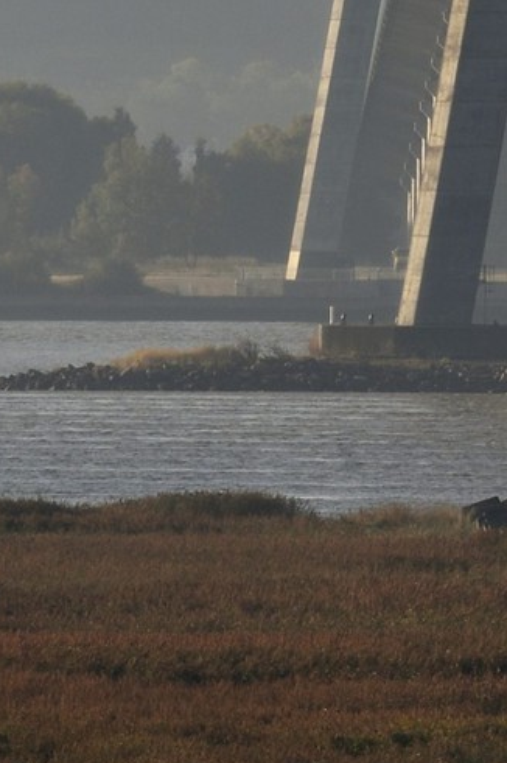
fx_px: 20751
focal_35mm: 981
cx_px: 484
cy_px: -971
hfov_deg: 1.4
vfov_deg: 2.1
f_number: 14
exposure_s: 1/250
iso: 200
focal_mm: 200
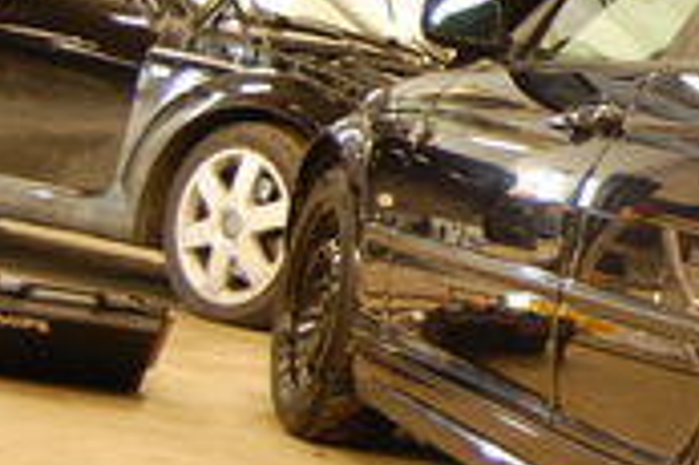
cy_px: 121
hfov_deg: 15.0
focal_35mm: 128
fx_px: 2480
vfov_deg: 10.7
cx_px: 1022
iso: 800
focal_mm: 23
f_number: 3.8
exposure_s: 1/20
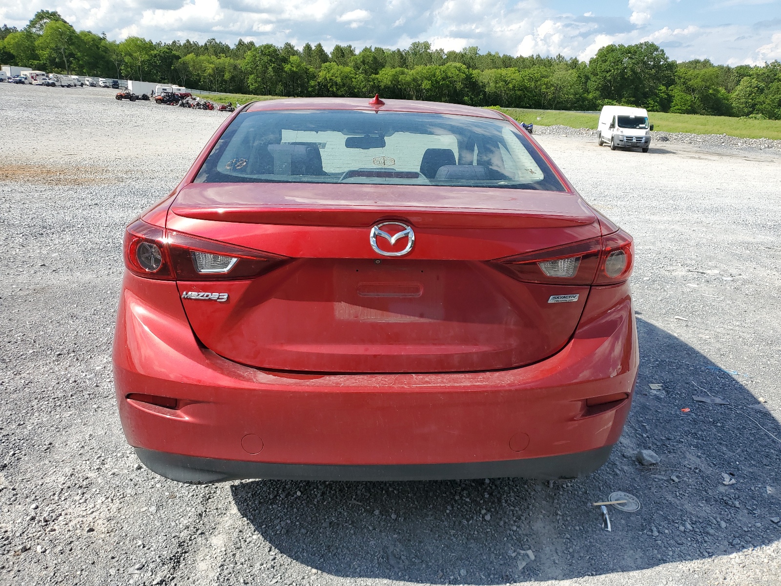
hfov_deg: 67.3
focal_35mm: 26
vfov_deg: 53.1
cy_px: 293
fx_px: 587
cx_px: 390
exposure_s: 1/2500
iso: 50
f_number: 1.5
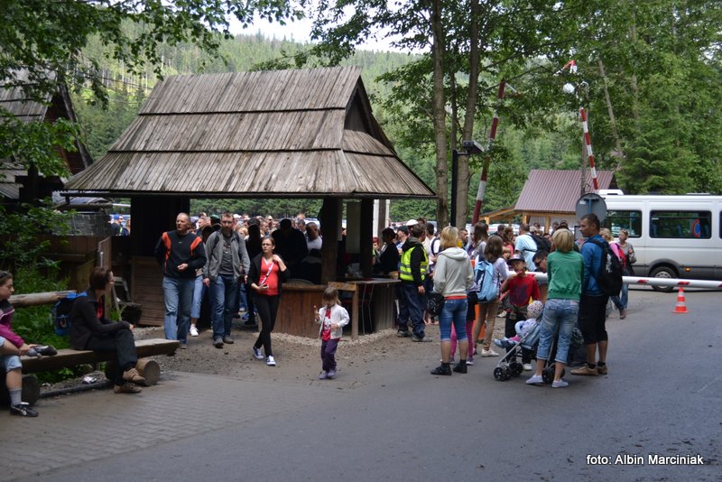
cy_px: 241
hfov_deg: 41.1
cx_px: 361
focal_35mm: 48
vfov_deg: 28.1
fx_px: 963
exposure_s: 1/500
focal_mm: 32
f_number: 4.8
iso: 450
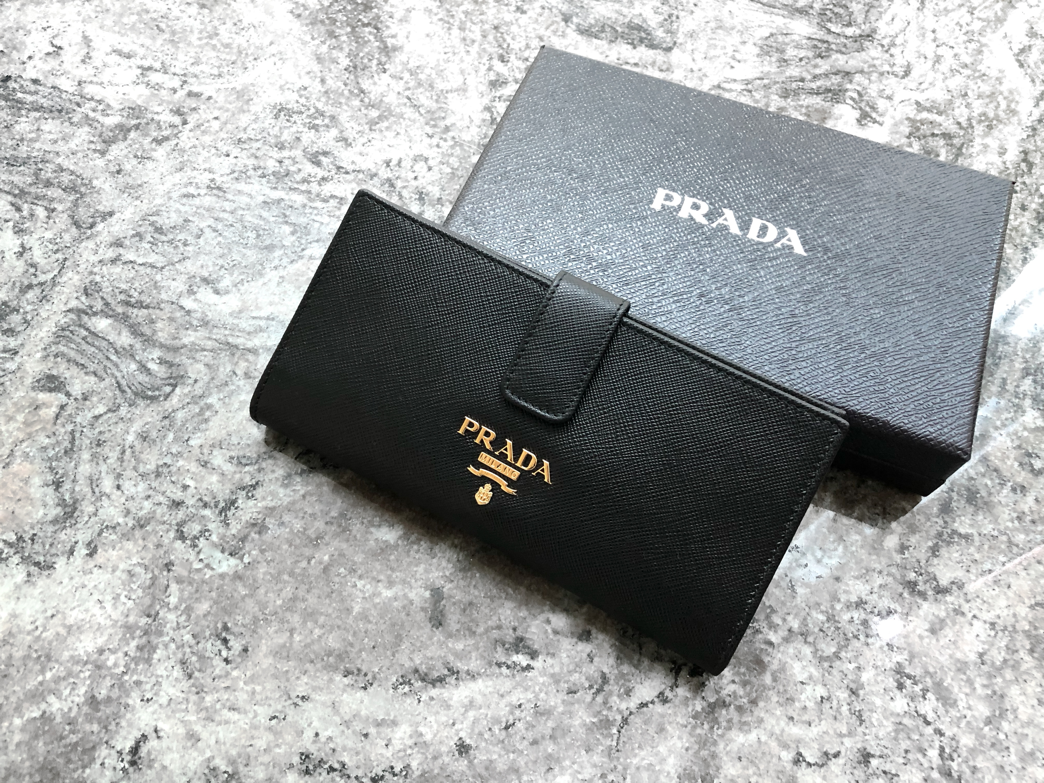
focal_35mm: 28
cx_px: 522
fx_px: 844
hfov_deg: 63.4
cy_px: 392
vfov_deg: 49.7
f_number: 1.8
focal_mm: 4
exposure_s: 1/15
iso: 64
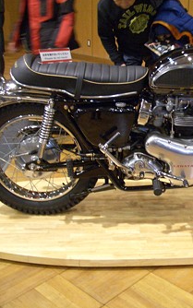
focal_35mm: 50
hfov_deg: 25.1
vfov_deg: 40.3
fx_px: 420
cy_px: 153
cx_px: 171
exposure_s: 1/25
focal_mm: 5.8
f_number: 2.6
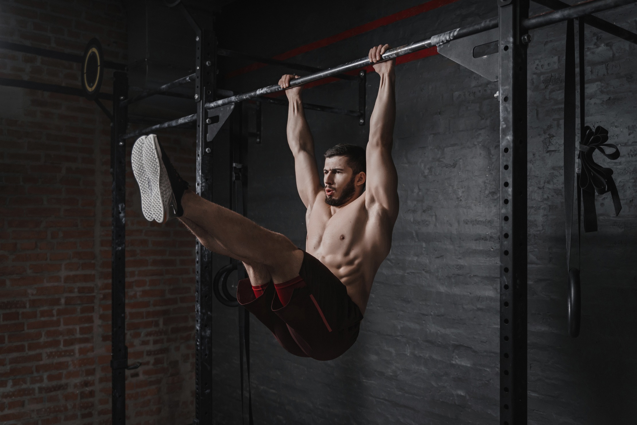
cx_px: 318
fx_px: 602
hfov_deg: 55.8
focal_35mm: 34
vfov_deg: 38.9
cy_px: 212
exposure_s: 1/160
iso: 500
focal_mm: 34
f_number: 2.8
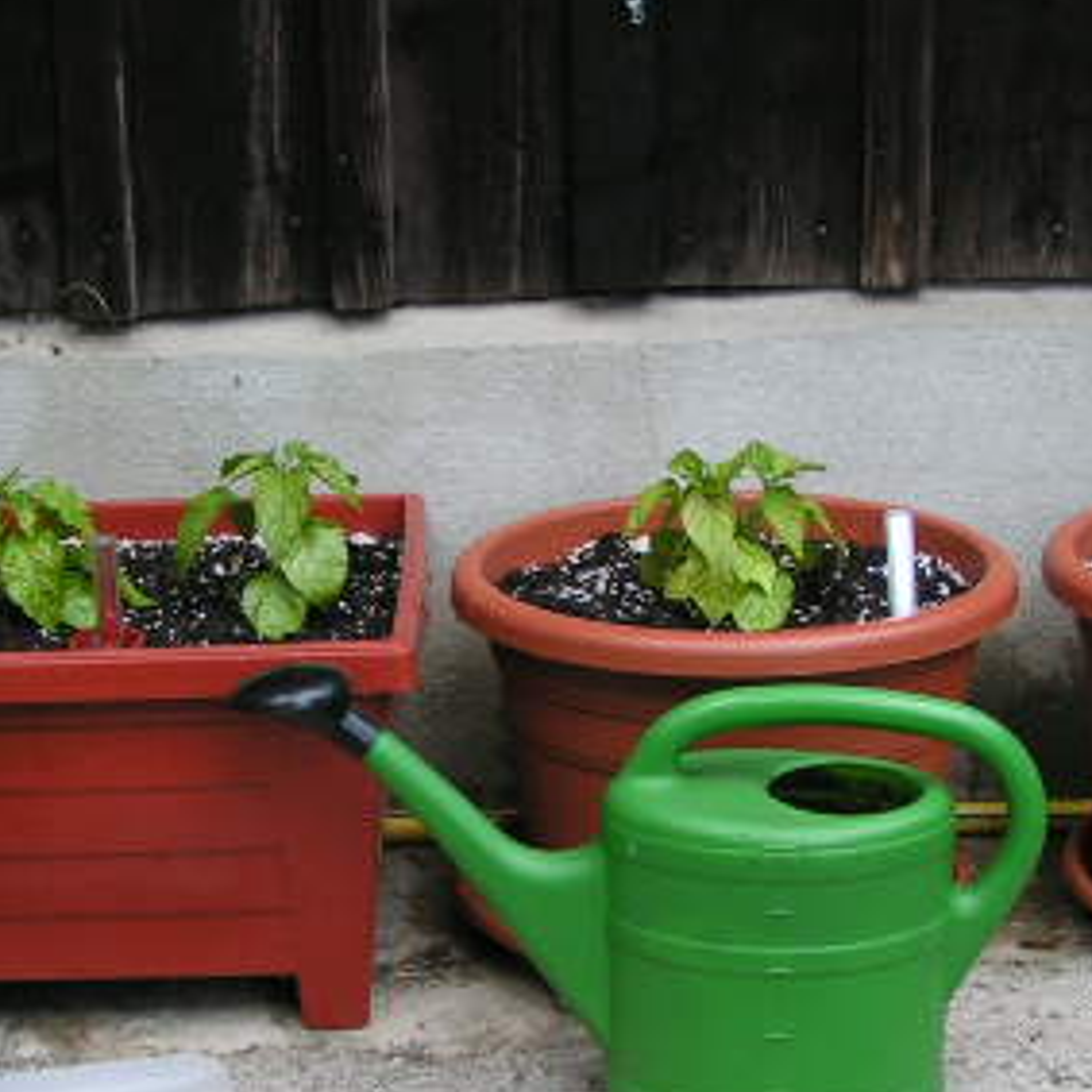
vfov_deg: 22.7
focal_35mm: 76
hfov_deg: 22.7
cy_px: 710
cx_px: 424
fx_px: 2712
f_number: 4.5
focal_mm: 5.8
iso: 50
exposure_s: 1/100
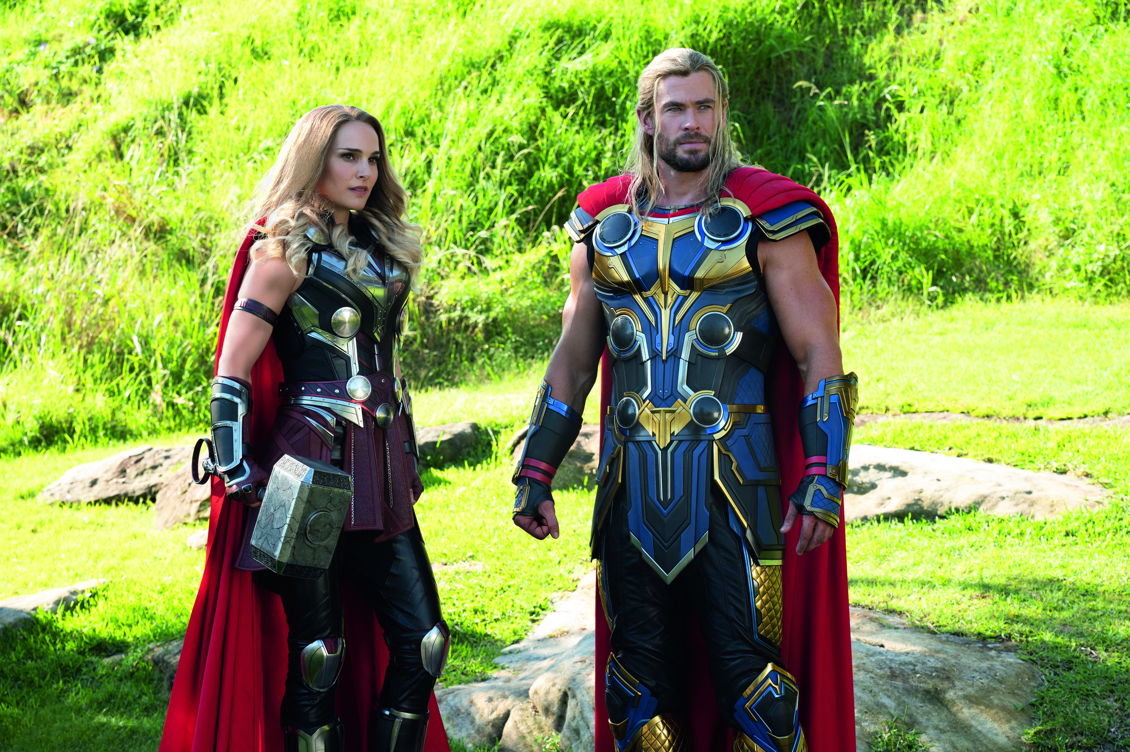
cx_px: 565
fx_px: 2196
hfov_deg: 28.9
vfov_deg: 19.4
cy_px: 376
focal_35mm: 70
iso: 800
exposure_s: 1/400
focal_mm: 70
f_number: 7.1
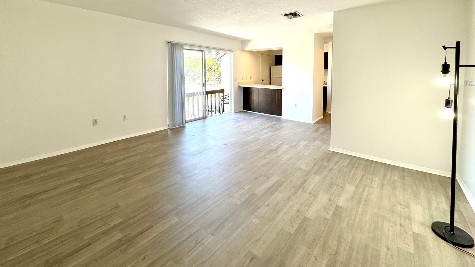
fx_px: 202
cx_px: 245
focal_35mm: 16
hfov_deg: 99.3
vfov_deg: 64.8
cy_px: 83
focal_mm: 2.22
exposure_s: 1/120
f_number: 2.2
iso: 50
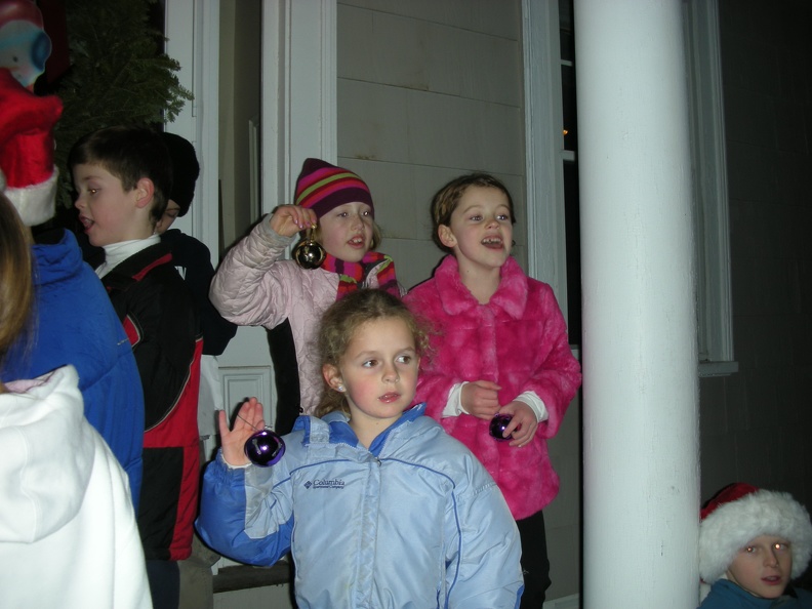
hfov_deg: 52.6
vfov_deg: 40.7
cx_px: 406
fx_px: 821
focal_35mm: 35
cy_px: 304
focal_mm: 5.8
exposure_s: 1/60
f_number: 2.8
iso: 55
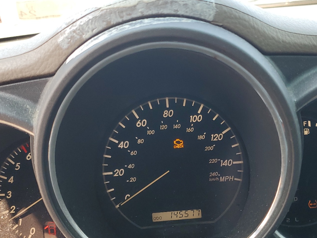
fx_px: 375
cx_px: 176
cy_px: 162
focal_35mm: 41
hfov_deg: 45.7
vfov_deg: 34.7
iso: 50
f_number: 1.5
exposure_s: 1/139
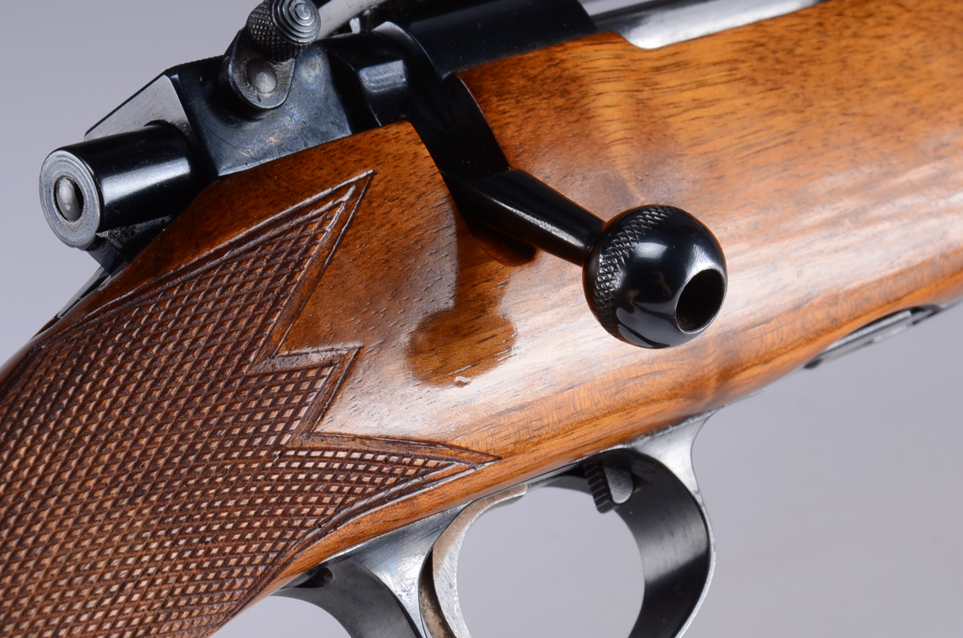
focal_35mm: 183
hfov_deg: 11.3
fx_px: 4878
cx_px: 440
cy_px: 339
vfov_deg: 7.5
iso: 160
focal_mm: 85
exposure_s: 1/100
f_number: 14
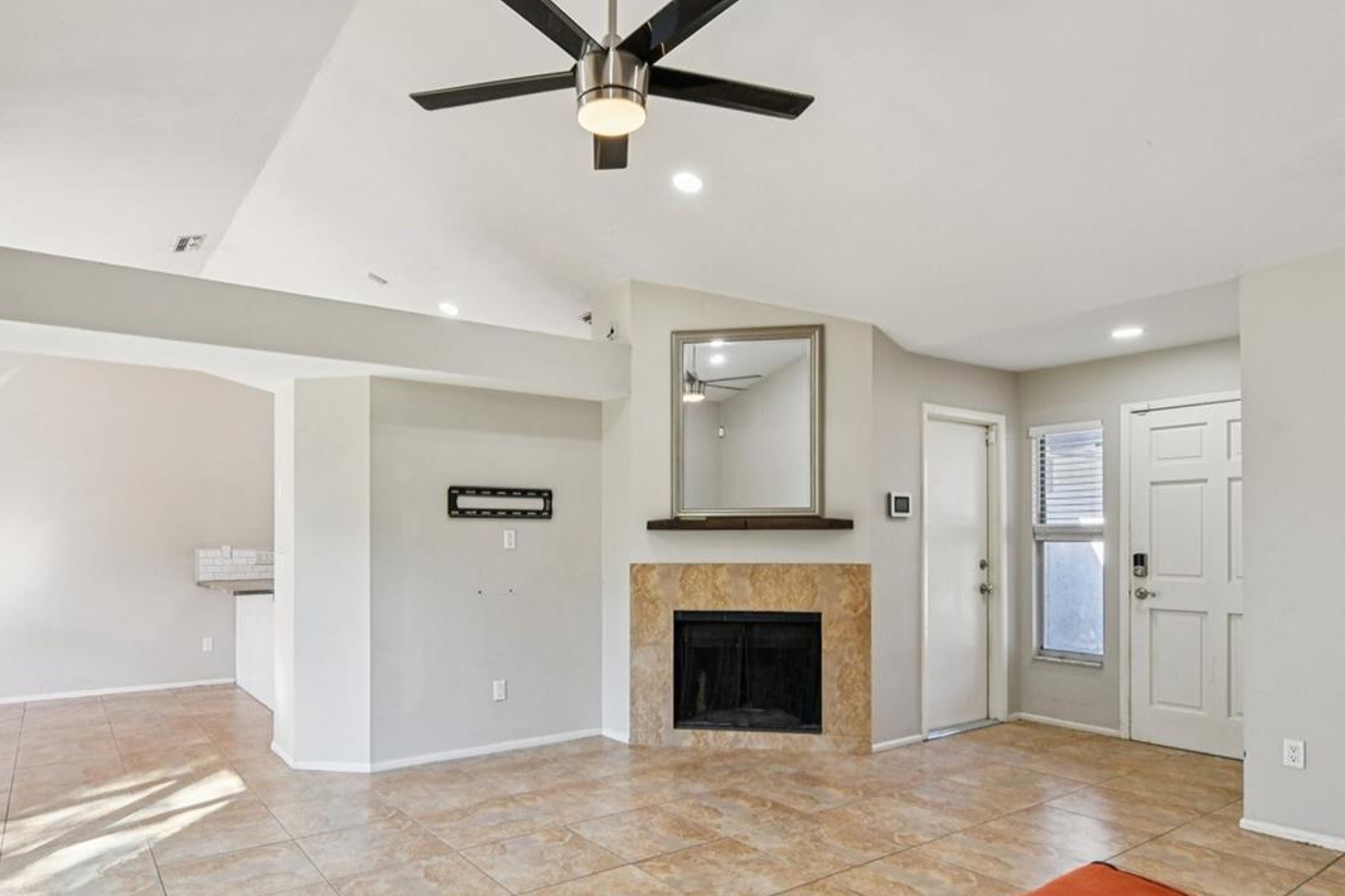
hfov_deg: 81.0
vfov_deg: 58.6
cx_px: 609
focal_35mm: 21
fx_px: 784
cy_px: 572
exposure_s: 1/30
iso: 400
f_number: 8
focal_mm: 14
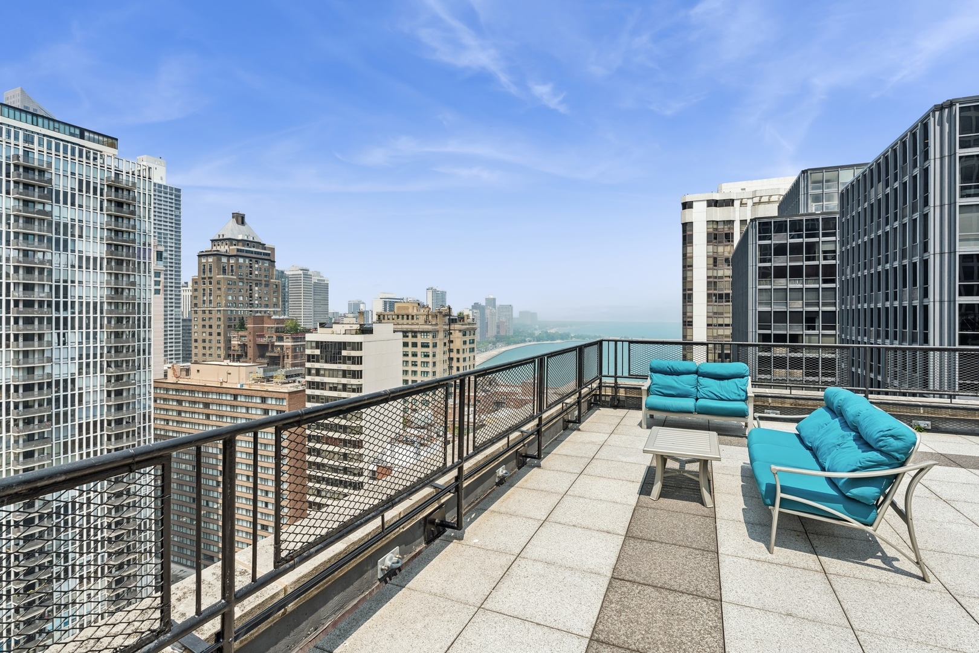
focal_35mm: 18
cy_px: 326
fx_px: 489
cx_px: 490
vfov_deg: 67.4
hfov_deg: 90.0
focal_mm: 18
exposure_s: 1/800
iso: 320
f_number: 8
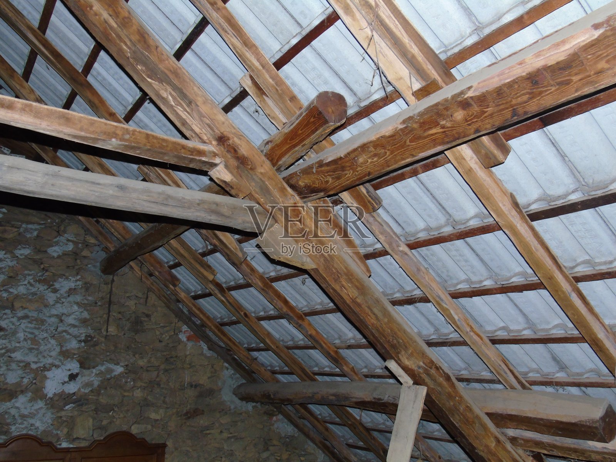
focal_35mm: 29
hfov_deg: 61.7
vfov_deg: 48.2
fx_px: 516
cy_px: 231
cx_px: 308
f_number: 3.6
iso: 250
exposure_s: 1/40
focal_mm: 5.2
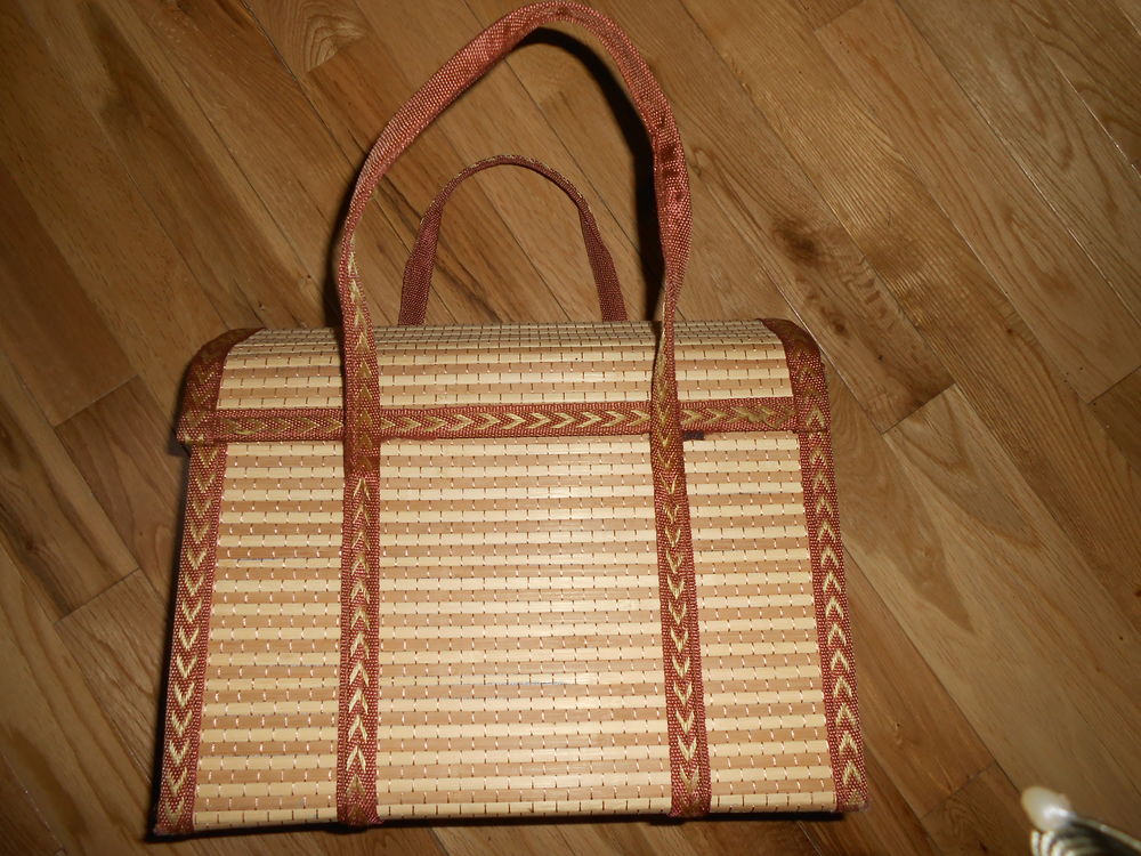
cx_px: 570
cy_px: 428
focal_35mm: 26
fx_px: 857
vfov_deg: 53.1
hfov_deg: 67.3
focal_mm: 4.6
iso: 80
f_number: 3.5
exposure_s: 1/25
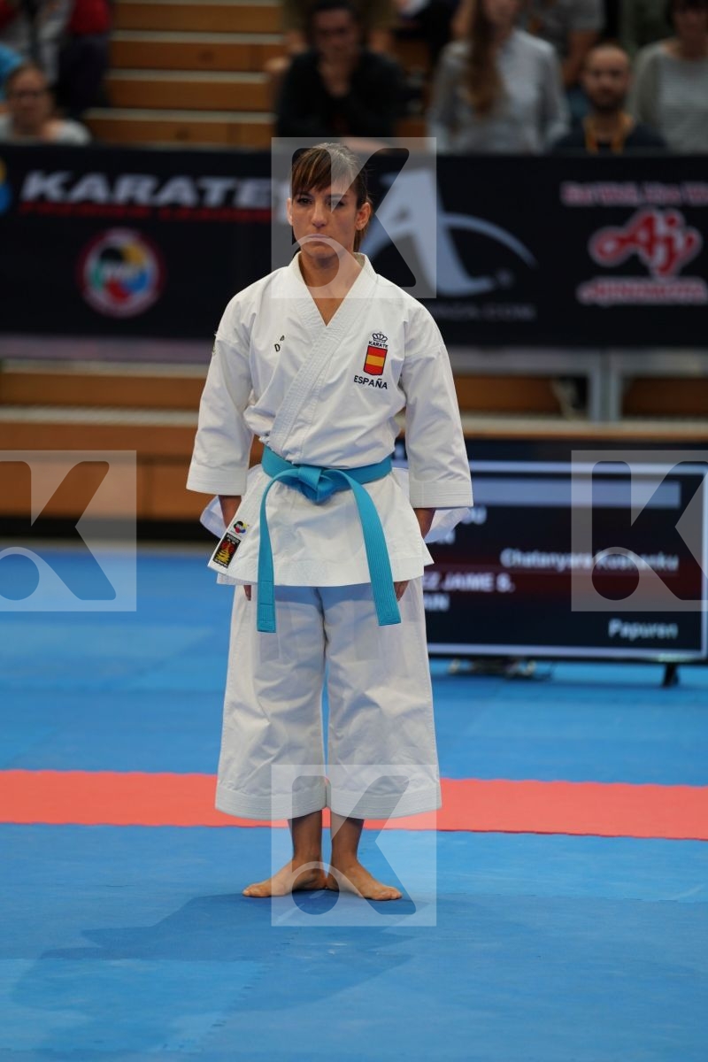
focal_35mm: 200
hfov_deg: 6.9
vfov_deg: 10.3
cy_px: 531
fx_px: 5900
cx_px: 354
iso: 640
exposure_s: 1/500
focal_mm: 200
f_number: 2.8
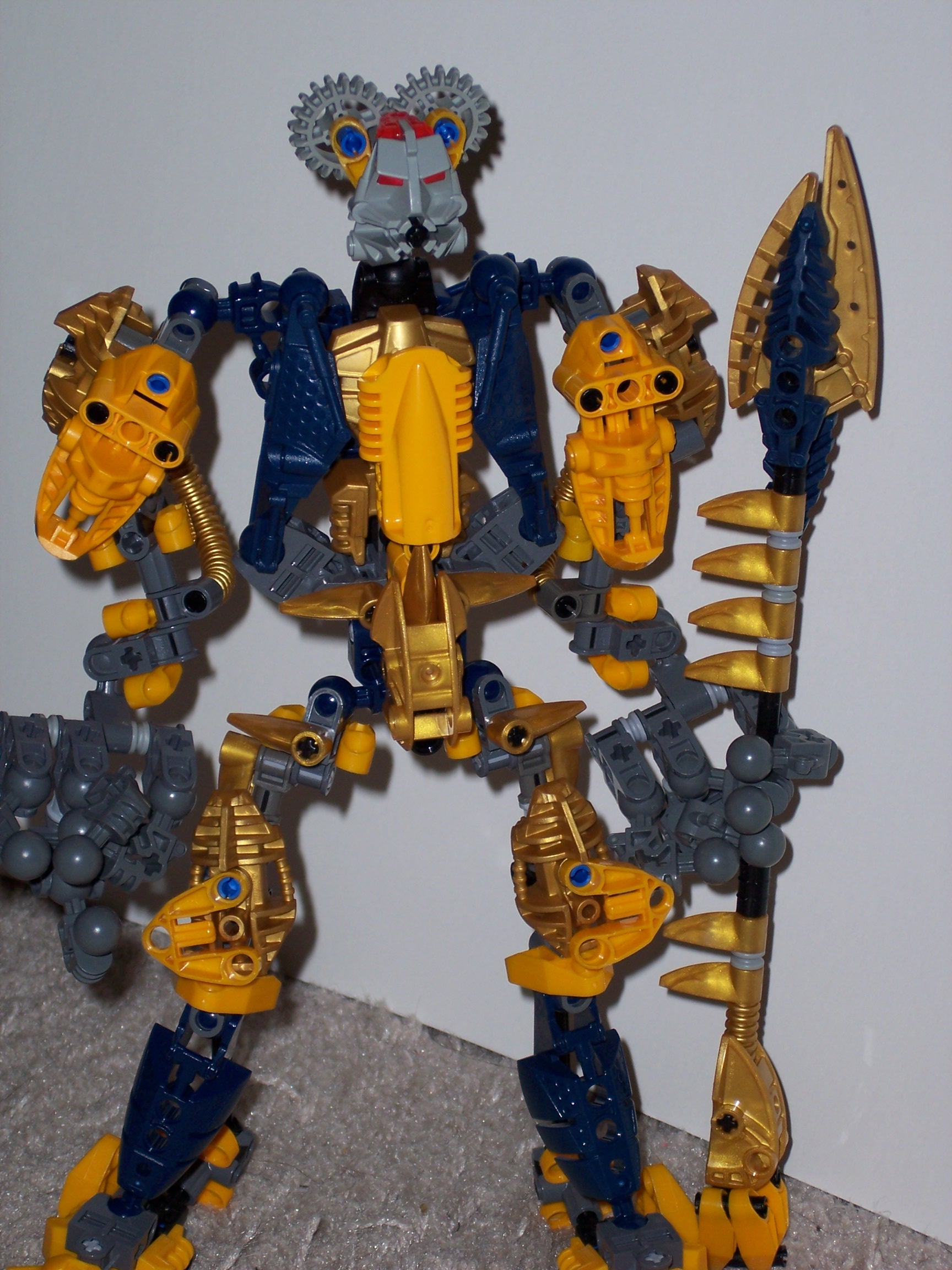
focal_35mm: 117
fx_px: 4290
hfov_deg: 12.7
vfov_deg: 16.8
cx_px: 476
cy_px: 635
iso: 100
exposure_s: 1/125
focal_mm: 24
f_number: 4.8
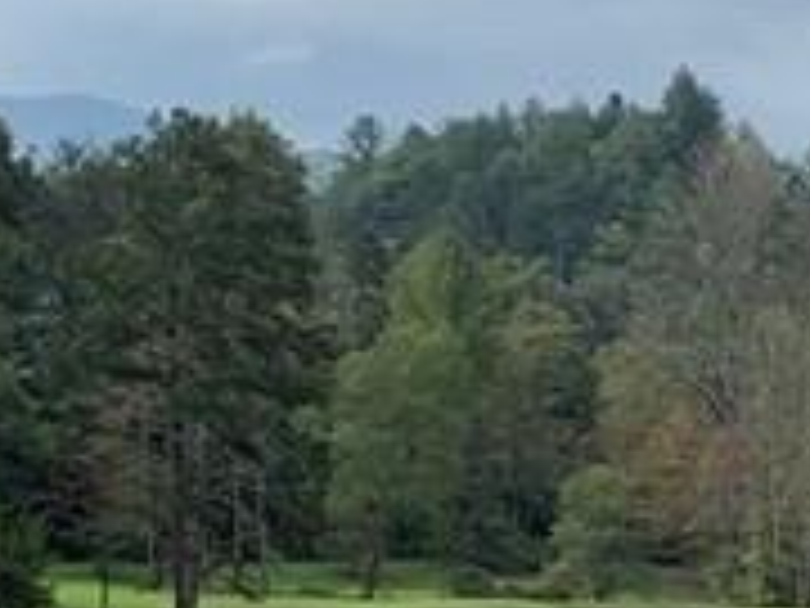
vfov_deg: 9.9
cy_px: 637
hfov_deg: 12.9
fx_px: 3463
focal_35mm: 148
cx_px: 1058
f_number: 1.8
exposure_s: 1/1387
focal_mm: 4.25
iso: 25
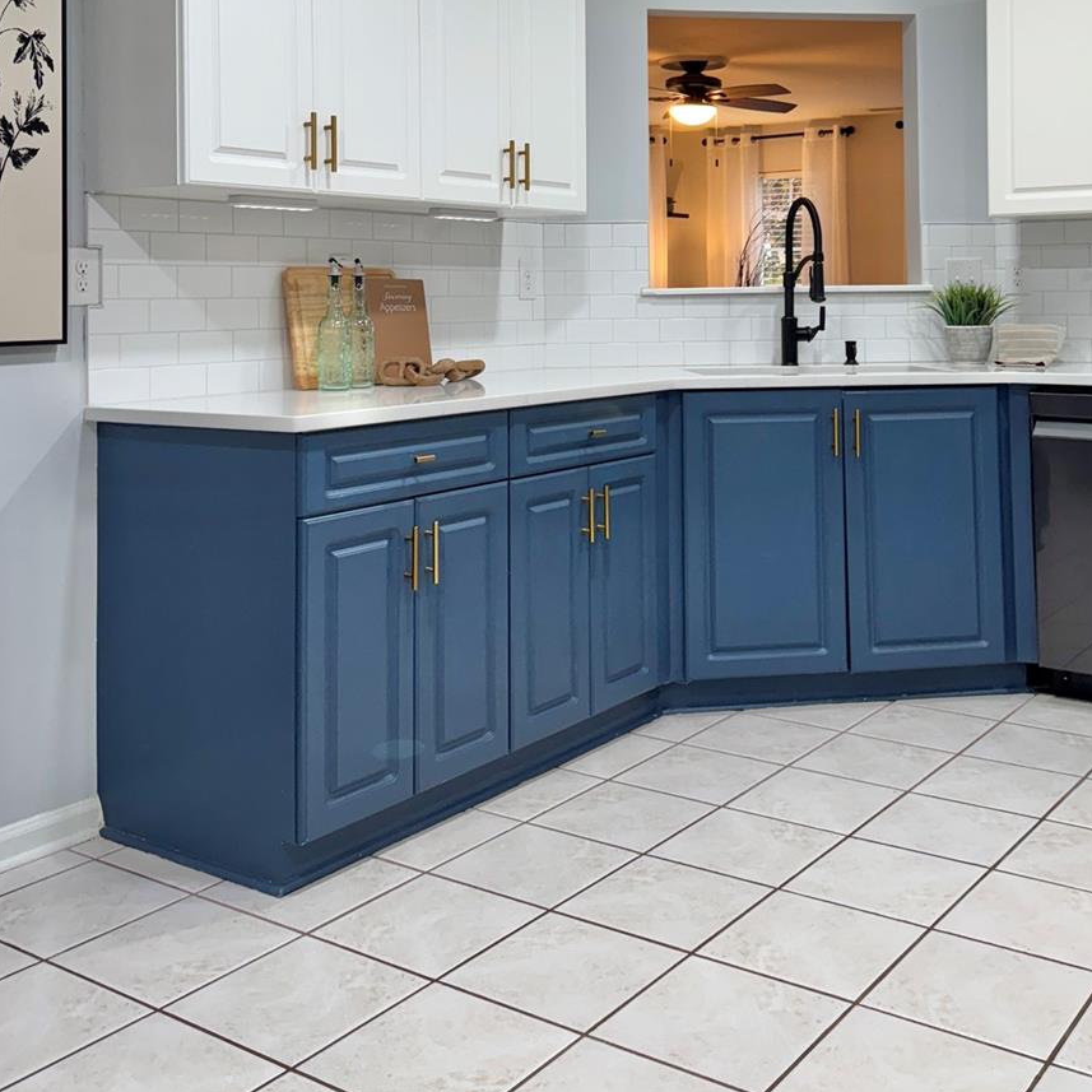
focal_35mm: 38
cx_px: 649
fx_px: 1356
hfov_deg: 43.7
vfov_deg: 42.4
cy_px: 260
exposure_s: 1/120
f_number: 1.78
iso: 125
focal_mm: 6.76
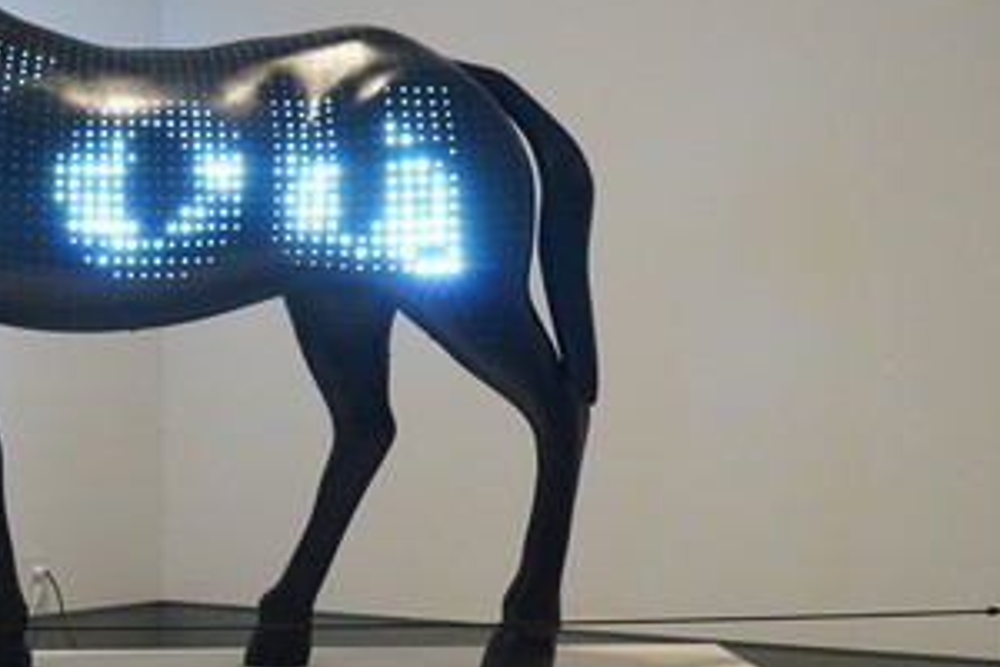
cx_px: 117
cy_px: 327
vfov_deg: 12.5
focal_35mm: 110
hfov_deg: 18.3
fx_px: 3055
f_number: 10
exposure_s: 1/60
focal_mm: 55
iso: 6400
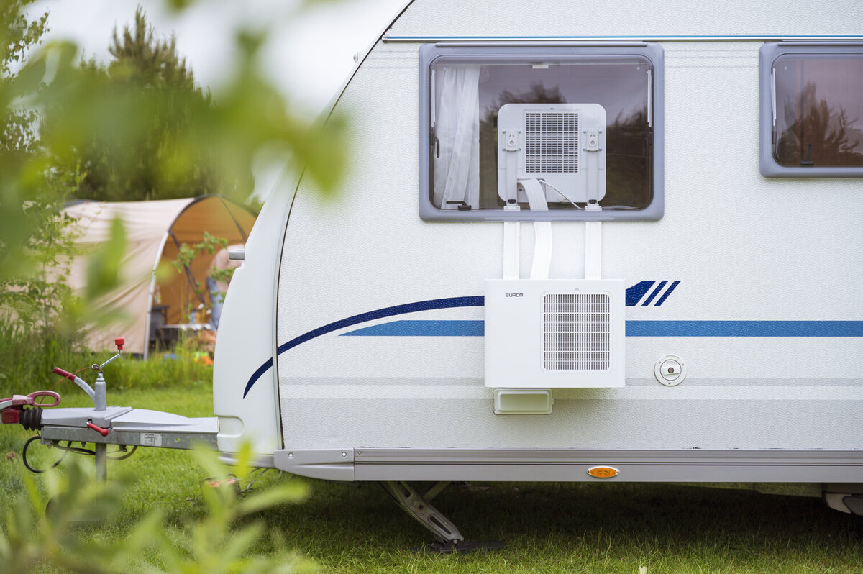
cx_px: 432
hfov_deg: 28.9
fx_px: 1677
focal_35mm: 70
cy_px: 287
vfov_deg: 19.4
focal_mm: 70
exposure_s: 1/1250
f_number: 2.8
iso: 100
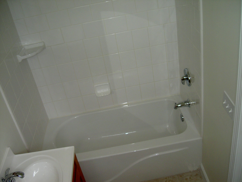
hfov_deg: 47.9
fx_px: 273
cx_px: 121
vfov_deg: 36.8
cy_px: 91
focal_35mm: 39
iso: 100
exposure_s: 1/59.5
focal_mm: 8
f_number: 2.8
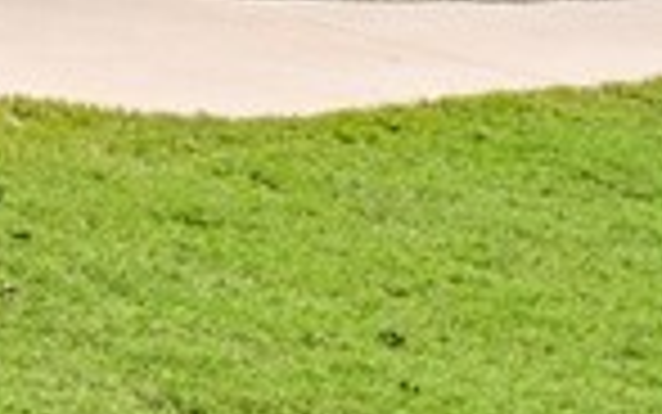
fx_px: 2707
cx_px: -1083
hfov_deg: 11.0
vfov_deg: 7.8
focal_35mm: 150
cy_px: -752
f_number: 8
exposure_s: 1/200
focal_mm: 20
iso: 200
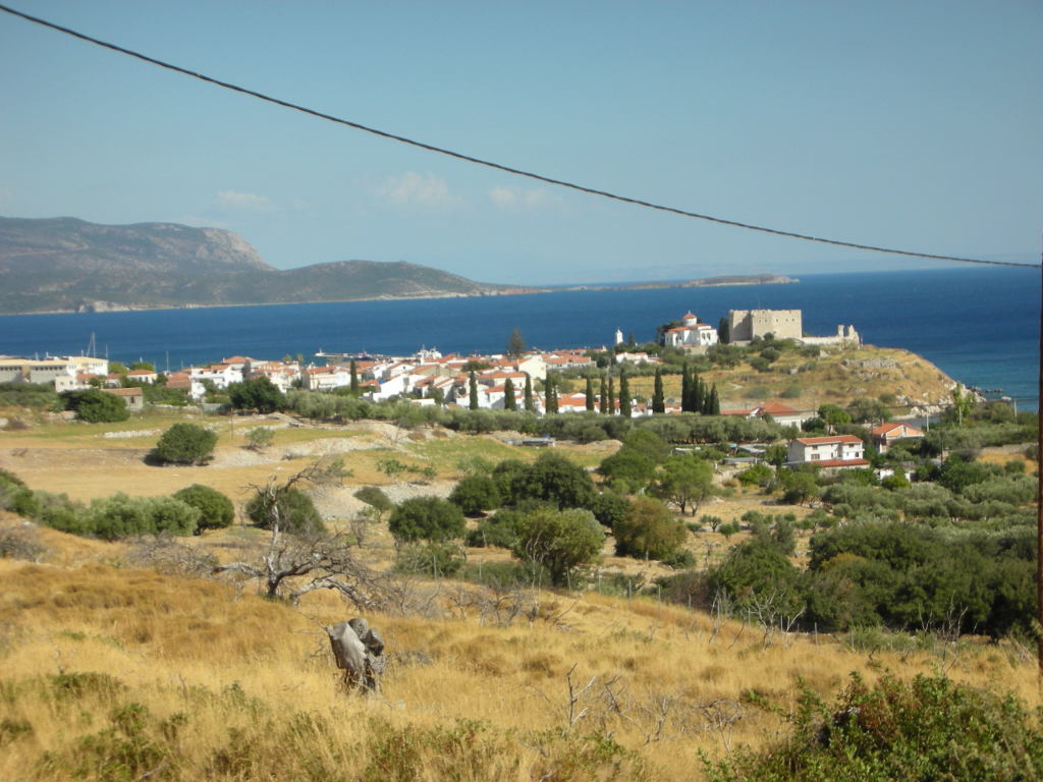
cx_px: 522
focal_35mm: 86
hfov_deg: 22.8
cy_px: 391
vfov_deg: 17.2
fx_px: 2591
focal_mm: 14.3
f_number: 4.8
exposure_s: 1/335
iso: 50
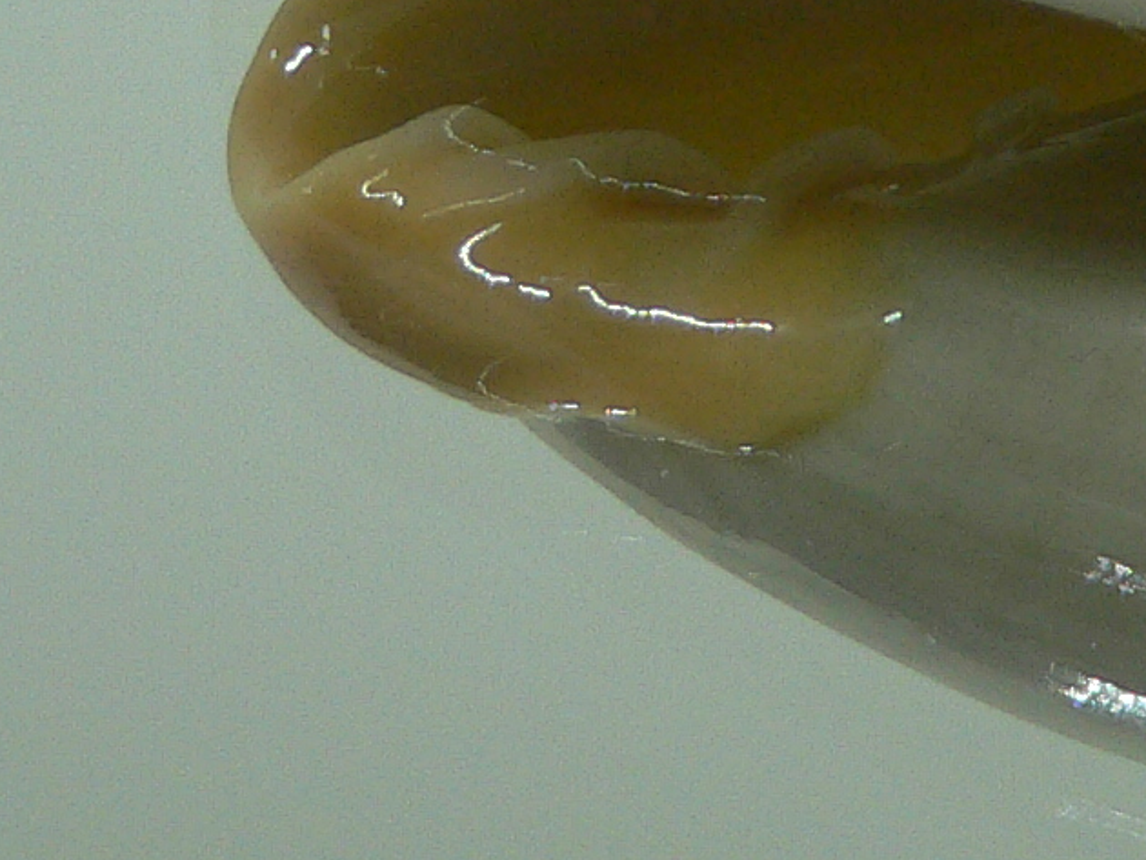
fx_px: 3709
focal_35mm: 112
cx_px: 1135
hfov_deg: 17.2
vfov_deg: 12.8
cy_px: -291
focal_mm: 4.6
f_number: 2.8
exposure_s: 1/60
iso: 150
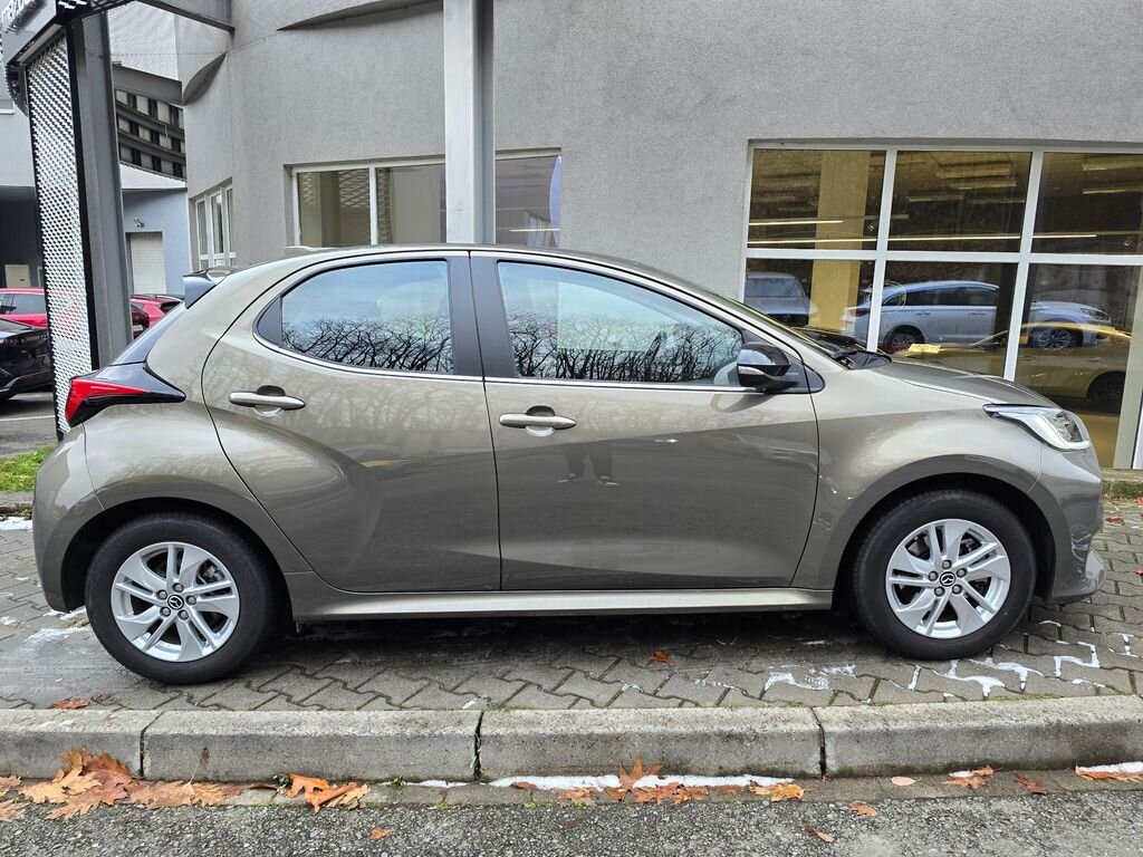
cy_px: 428
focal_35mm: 23
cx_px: 572
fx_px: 759
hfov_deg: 73.9
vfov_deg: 58.9
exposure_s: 1/180
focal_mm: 6.3
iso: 125
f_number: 1.7
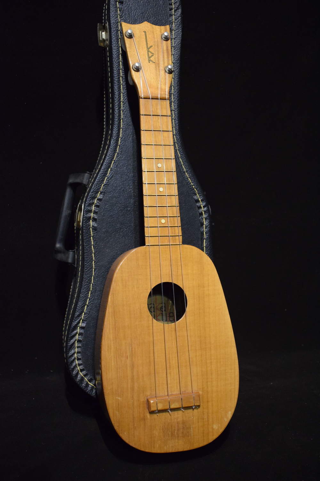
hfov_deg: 30.8
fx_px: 580
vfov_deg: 45.0
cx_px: 160
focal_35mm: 44
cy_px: 240
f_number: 4.2
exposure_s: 1/30
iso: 2800
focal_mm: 29
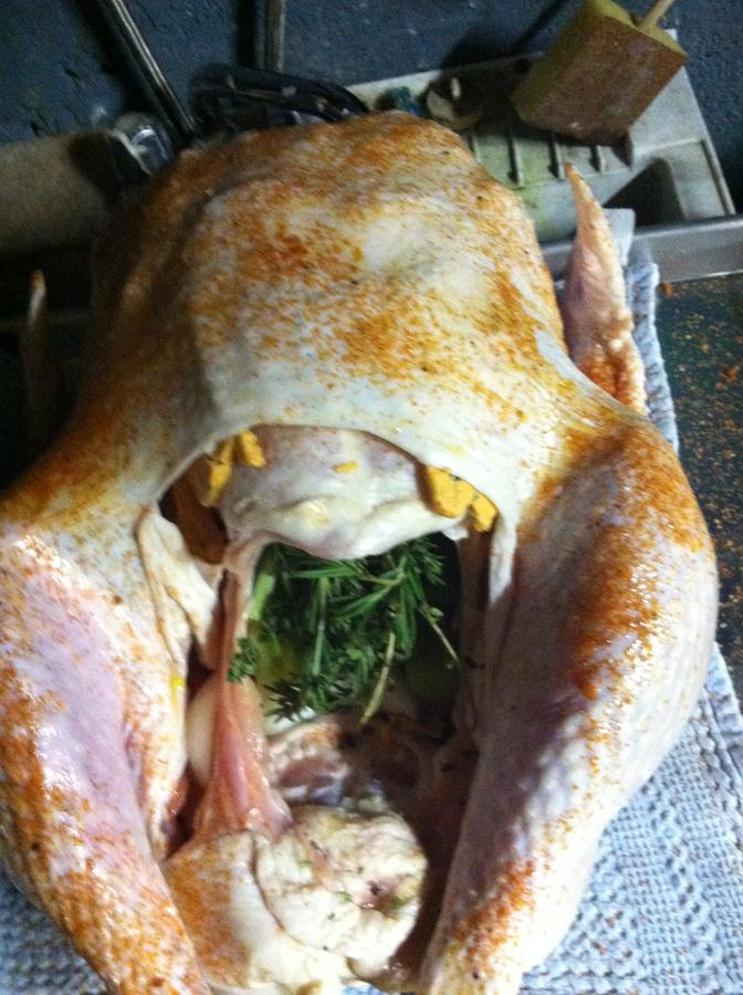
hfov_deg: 40.6
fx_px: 1005
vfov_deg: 52.7
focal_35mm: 35
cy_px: 498
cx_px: 372
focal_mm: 3.85
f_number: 2.8
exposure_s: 1/15
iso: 800
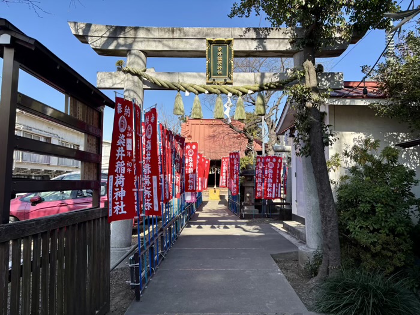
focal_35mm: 26
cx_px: 210
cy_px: 158
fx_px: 315
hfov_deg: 67.3
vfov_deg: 53.1
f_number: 1.6
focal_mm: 5.96
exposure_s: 1/1616
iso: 50
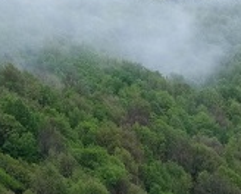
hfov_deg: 4.7
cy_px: 134
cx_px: 213
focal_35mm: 411
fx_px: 2939
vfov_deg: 3.8
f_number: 4
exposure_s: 1/1600
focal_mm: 80
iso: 2500
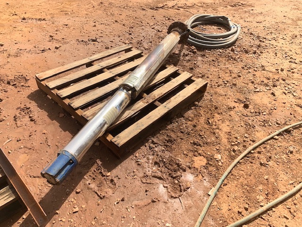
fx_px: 227
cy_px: 114
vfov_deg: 53.1
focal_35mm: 26
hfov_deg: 67.3
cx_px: 151
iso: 25
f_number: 1.8
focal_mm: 4.25
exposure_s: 1/1634
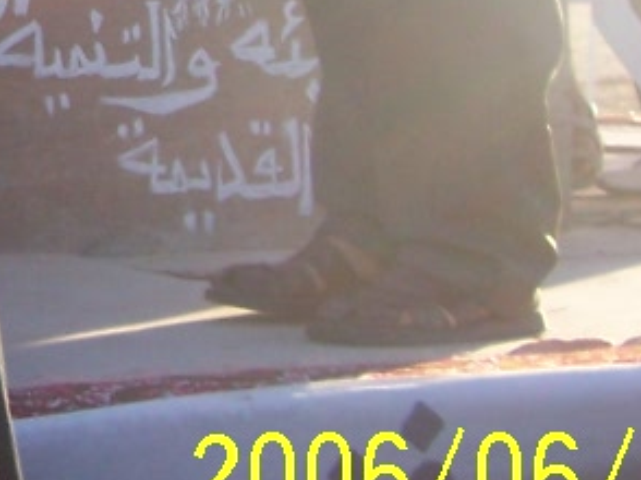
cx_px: -423
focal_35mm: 139
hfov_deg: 13.1
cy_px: -231
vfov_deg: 10.3
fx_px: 2572
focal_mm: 5.6
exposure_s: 1/350
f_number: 2.7
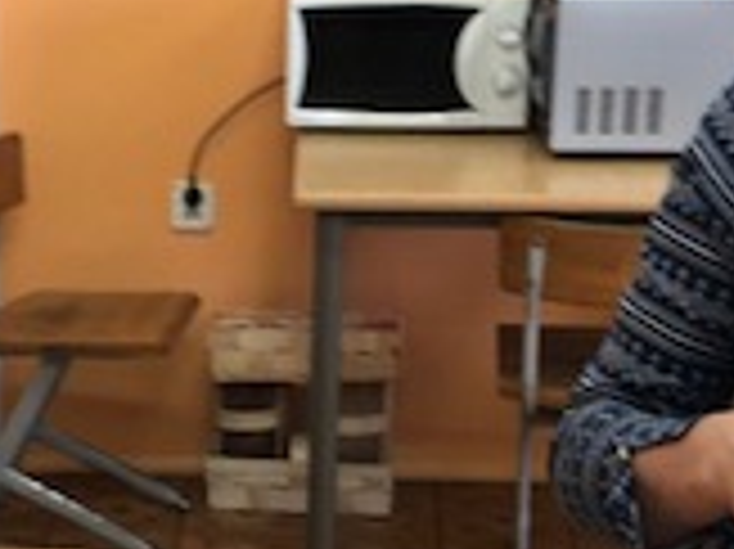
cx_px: 198
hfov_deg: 17.8
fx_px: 2331
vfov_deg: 13.4
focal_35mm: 110
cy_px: 405
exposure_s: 1/17
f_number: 1.8
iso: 40
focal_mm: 3.99
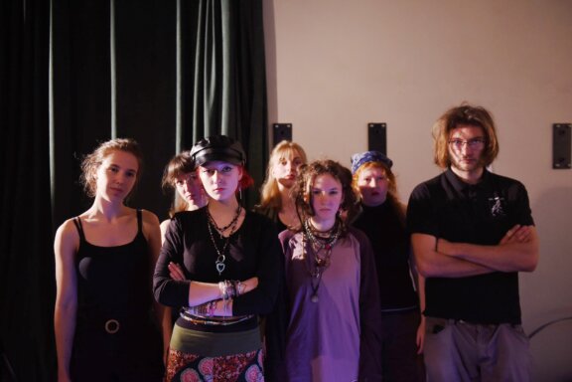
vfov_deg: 37.9
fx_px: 556
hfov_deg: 54.4
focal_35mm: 35
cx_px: 286
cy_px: 191
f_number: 2.8
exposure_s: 1/125
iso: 1600
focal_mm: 35
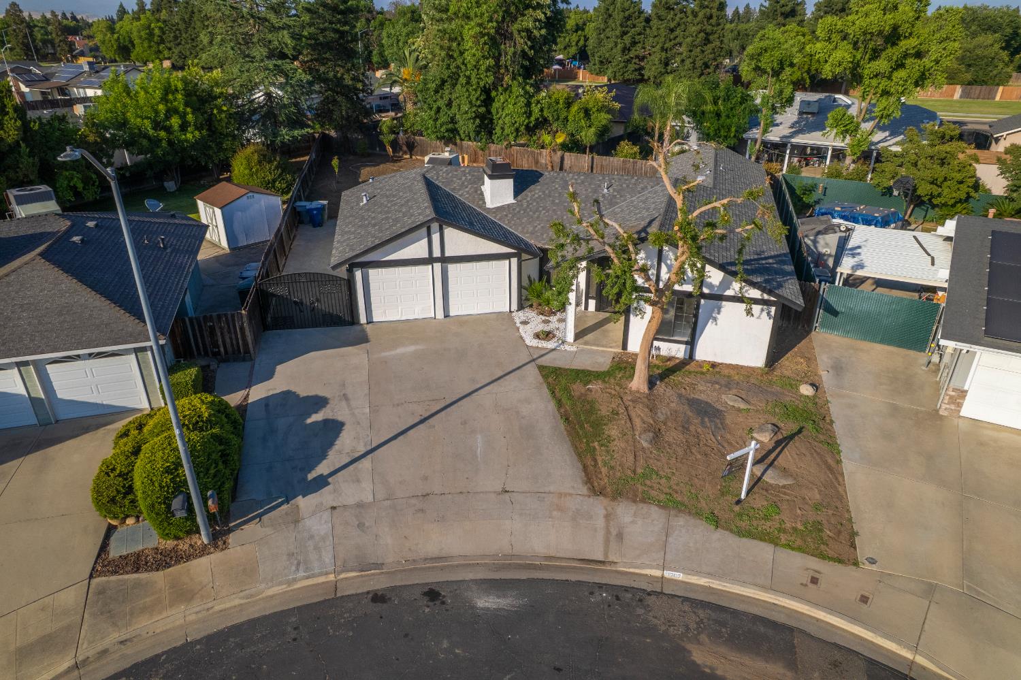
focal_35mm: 22
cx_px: 510
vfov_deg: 57.2
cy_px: 340
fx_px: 624
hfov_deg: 78.6
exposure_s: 1/80
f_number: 2.8
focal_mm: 8.38
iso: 100
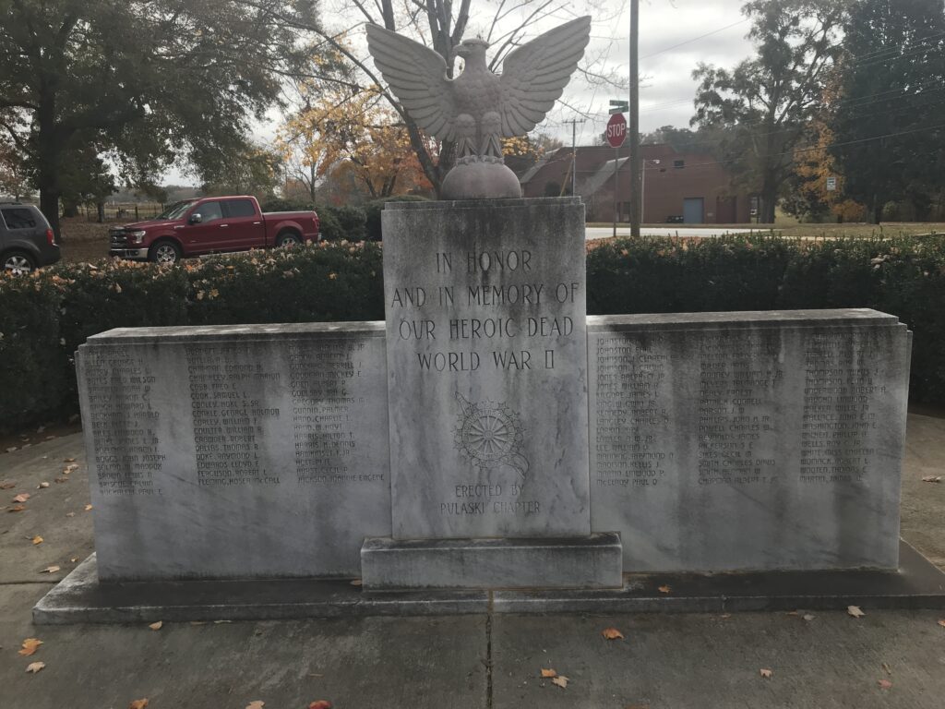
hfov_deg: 63.4
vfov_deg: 49.7
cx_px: 472
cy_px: 354
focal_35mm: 28
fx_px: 764
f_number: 1.8
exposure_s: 1/1198
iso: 20
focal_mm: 3.99
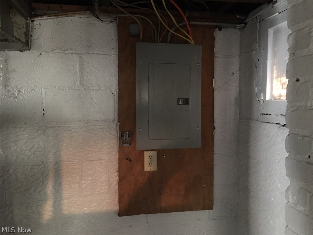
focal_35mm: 29
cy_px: 118
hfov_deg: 61.7
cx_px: 156
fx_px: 262
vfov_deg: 48.2
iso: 160
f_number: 2.2
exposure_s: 1/4
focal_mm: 4.15
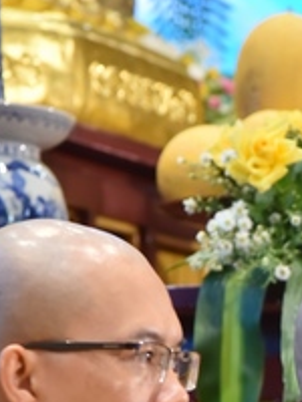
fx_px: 3815
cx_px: 417
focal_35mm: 328
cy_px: 426
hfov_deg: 4.5
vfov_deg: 6.0
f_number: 5
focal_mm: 105
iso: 2000
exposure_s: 1/125
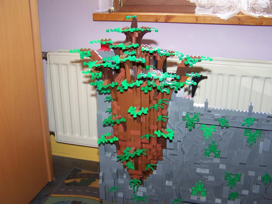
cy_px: 102
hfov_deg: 49.0
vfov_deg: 37.7
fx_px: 299
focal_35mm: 38
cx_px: 136
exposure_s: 1/30
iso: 200
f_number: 2.8
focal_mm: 6.3
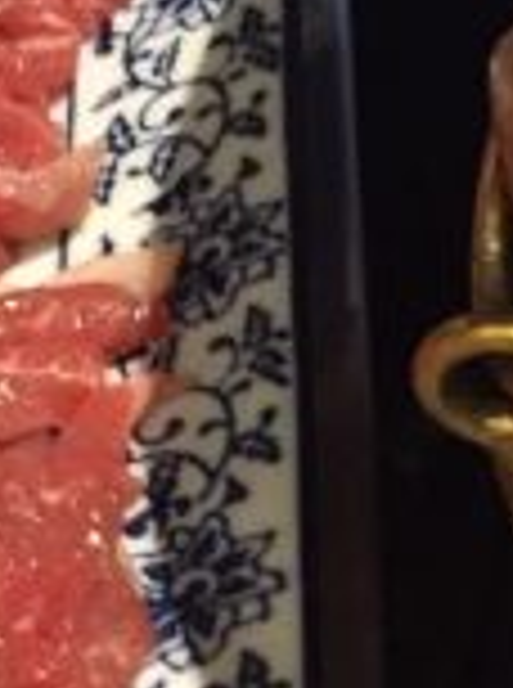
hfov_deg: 10.3
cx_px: -506
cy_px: 760
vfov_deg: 14.5
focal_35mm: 133
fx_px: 2639
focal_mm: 4.15
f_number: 2.2
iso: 250
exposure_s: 1/25
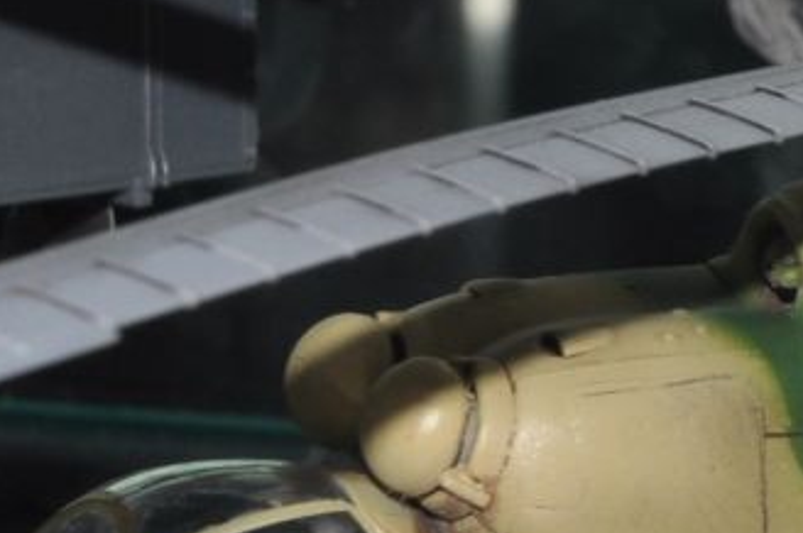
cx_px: 1202
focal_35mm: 375
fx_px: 8356
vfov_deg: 3.7
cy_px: 435
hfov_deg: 5.5
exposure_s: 1/200
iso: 200
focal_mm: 40
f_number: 11
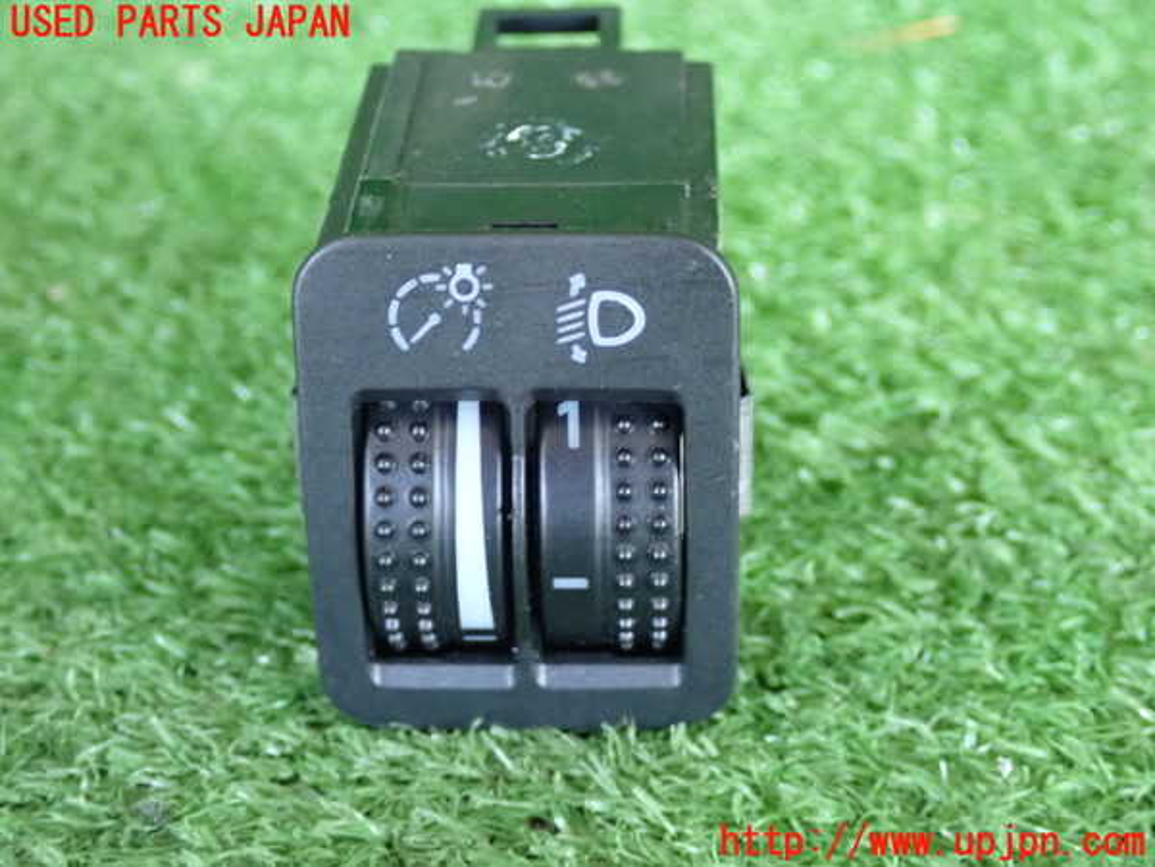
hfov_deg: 25.3
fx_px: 2569
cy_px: 434
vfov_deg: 19.1
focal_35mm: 77
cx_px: 578
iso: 1250
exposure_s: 1/50
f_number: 4.1
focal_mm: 13.65
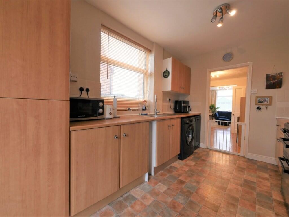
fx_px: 117
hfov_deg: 102.0
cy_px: 108
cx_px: 144
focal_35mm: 14
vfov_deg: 85.7
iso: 400
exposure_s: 1/60
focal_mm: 7
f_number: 4
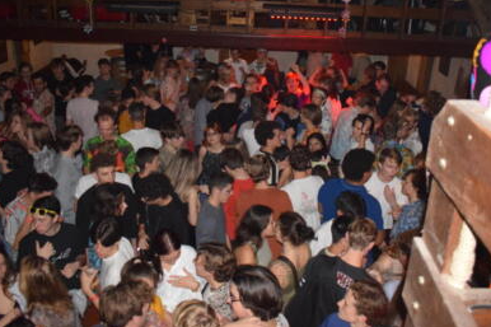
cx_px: 243
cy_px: 119
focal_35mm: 35
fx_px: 477
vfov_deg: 37.5
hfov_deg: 54.5
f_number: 3.5
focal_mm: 18
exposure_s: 1/60
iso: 3200
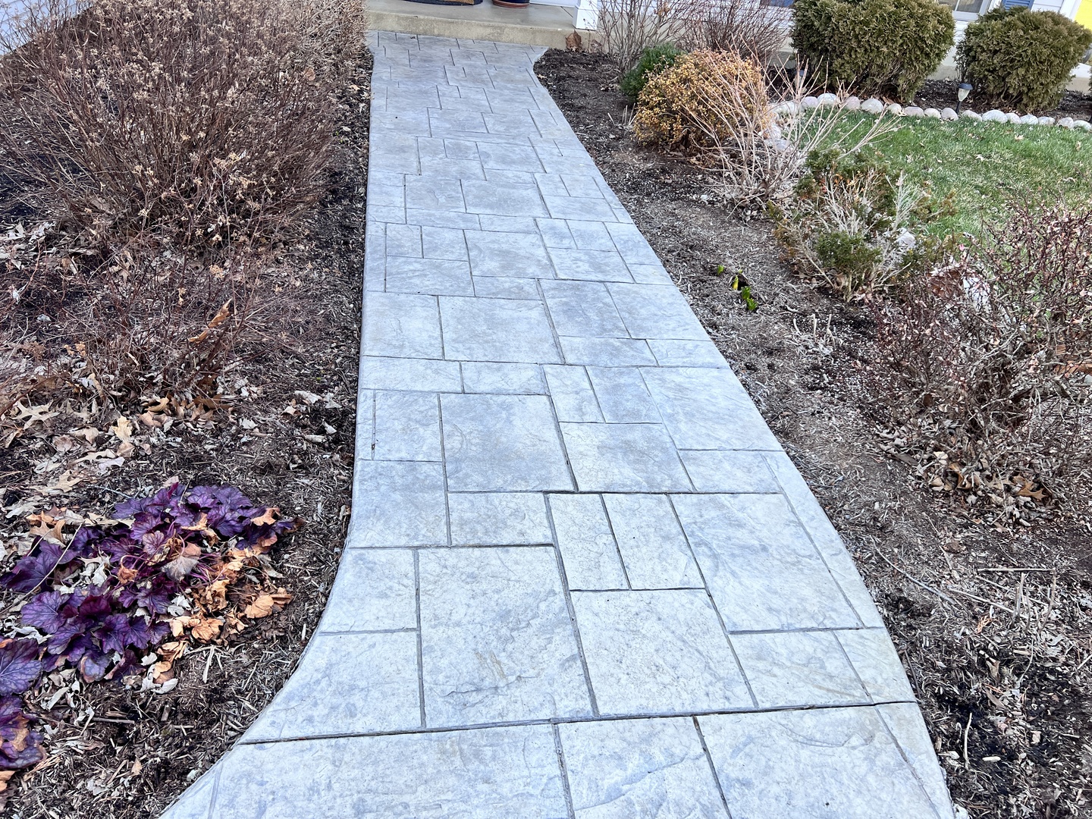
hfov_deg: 67.3
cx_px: 546
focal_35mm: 26
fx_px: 820
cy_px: 410
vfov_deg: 53.1
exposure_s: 1/387
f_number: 1.5
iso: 50
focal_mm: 5.7
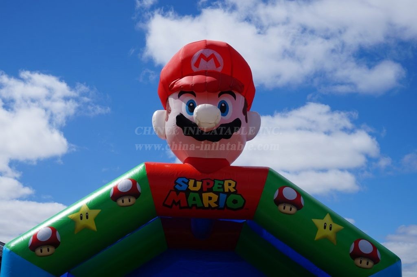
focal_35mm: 50
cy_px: 138
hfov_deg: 40.0
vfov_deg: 27.2
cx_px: 208
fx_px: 573
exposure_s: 1/200
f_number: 14
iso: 100
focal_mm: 33
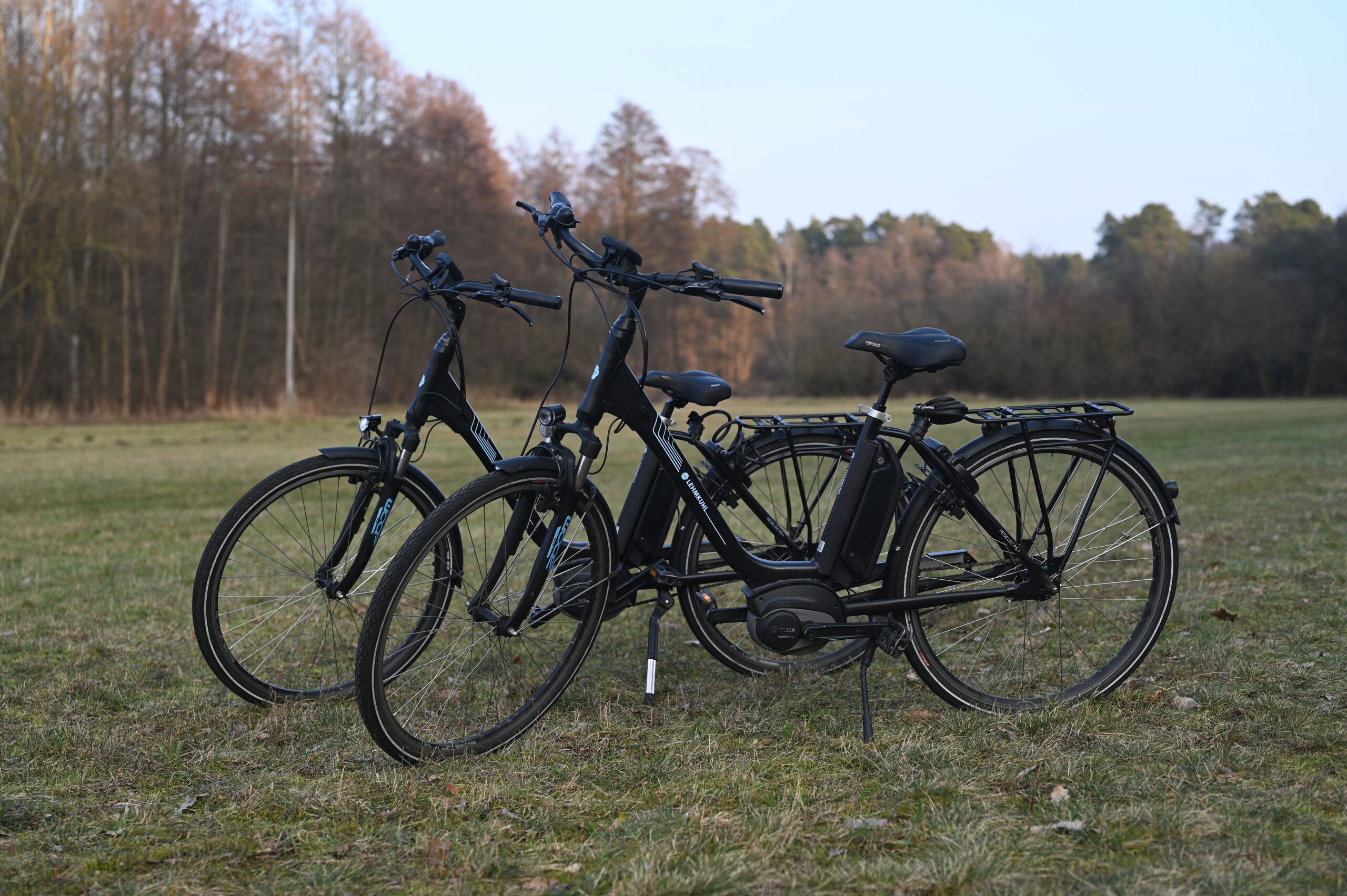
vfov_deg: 27.0
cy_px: 448
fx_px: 1869
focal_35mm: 50
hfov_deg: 39.6
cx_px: 674
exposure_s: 1/320
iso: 125
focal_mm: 50
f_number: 3.2
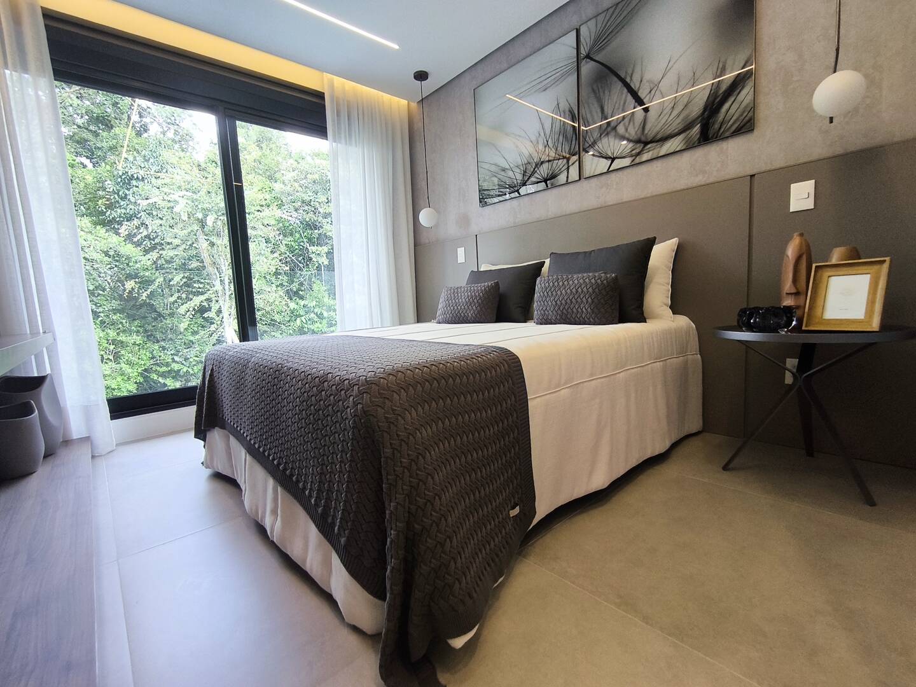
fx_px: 423
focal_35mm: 16
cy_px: 344
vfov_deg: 78.1
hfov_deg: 94.5
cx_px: 458
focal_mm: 1.65
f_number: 2.2
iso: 160
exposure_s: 1/60
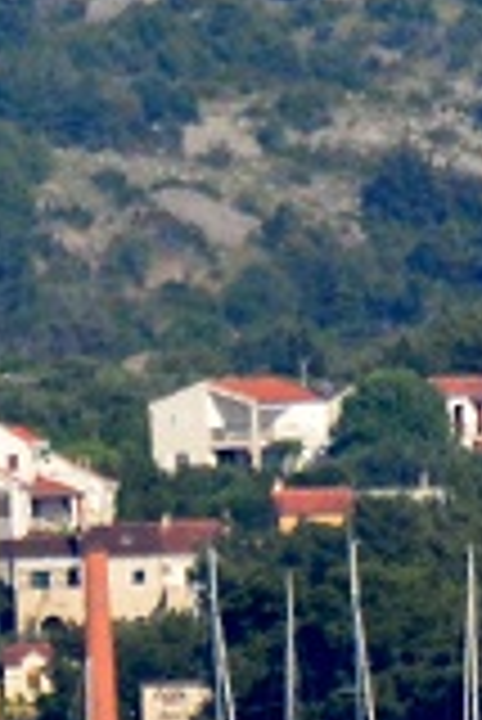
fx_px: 56048
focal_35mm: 2797
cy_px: -29
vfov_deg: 0.7
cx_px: -29
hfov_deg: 0.5
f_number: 5.6
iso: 400
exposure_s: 1/2000
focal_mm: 300
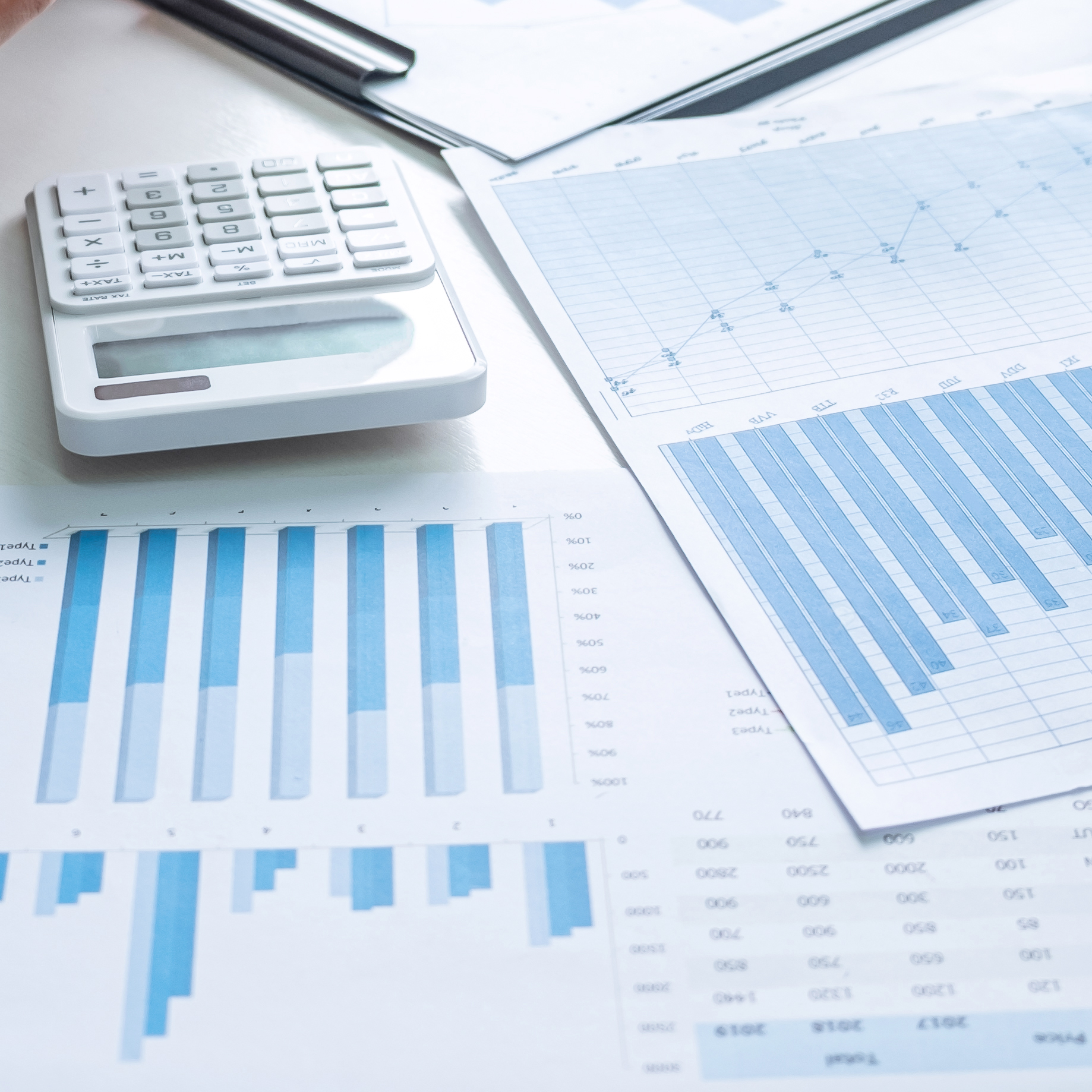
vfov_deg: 19.9
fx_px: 3069
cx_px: 418
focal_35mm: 86
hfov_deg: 20.1
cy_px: 175
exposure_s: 1/80
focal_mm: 25.4
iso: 200
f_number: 3.2
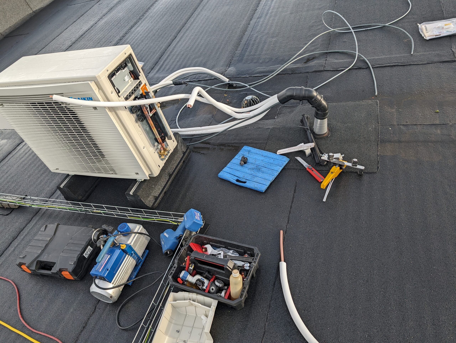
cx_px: 228
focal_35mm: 24
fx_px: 317
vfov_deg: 56.9
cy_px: 172
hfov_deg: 71.5
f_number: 1.68
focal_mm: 6.9
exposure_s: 1/274
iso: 19
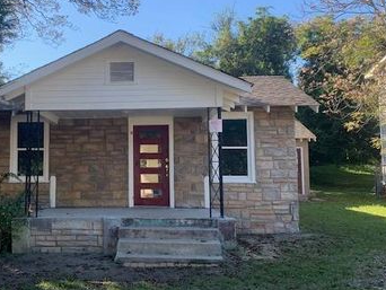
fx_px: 424
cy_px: 143
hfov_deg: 47.7
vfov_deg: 37.8
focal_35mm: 38
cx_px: 114
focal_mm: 4.25
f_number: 1.8
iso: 25
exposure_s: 1/355
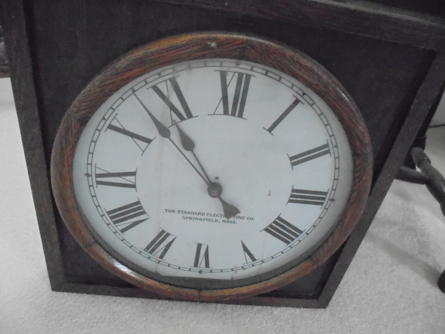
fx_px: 334
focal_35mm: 26
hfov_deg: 67.3
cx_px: 222
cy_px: 167
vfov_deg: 53.1
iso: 1600
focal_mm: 4.6
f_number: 3.5
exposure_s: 1/40
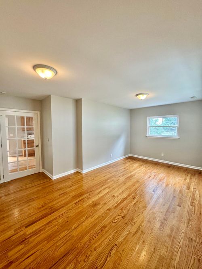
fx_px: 109
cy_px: 134
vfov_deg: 102.1
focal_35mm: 14
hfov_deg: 85.7
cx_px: 101
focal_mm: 2.22
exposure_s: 1/120
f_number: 2.2
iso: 250
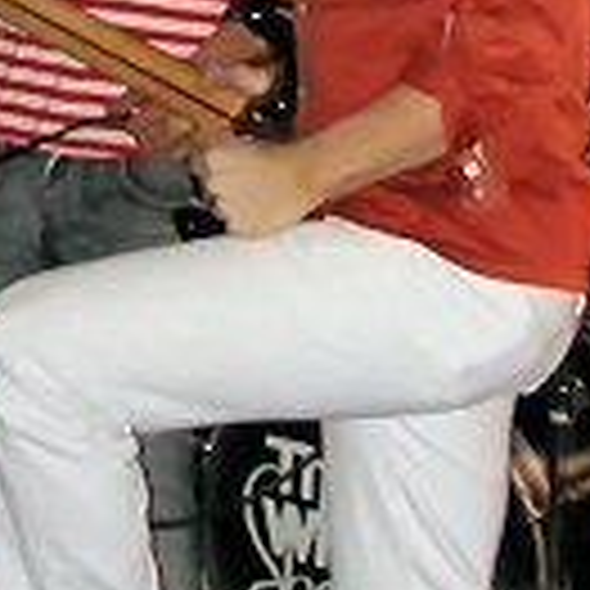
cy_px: -176
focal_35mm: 160
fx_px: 3085
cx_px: -63
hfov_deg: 10.8
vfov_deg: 10.7
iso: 200
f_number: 2.7
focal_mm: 5.6
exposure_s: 1/59.9
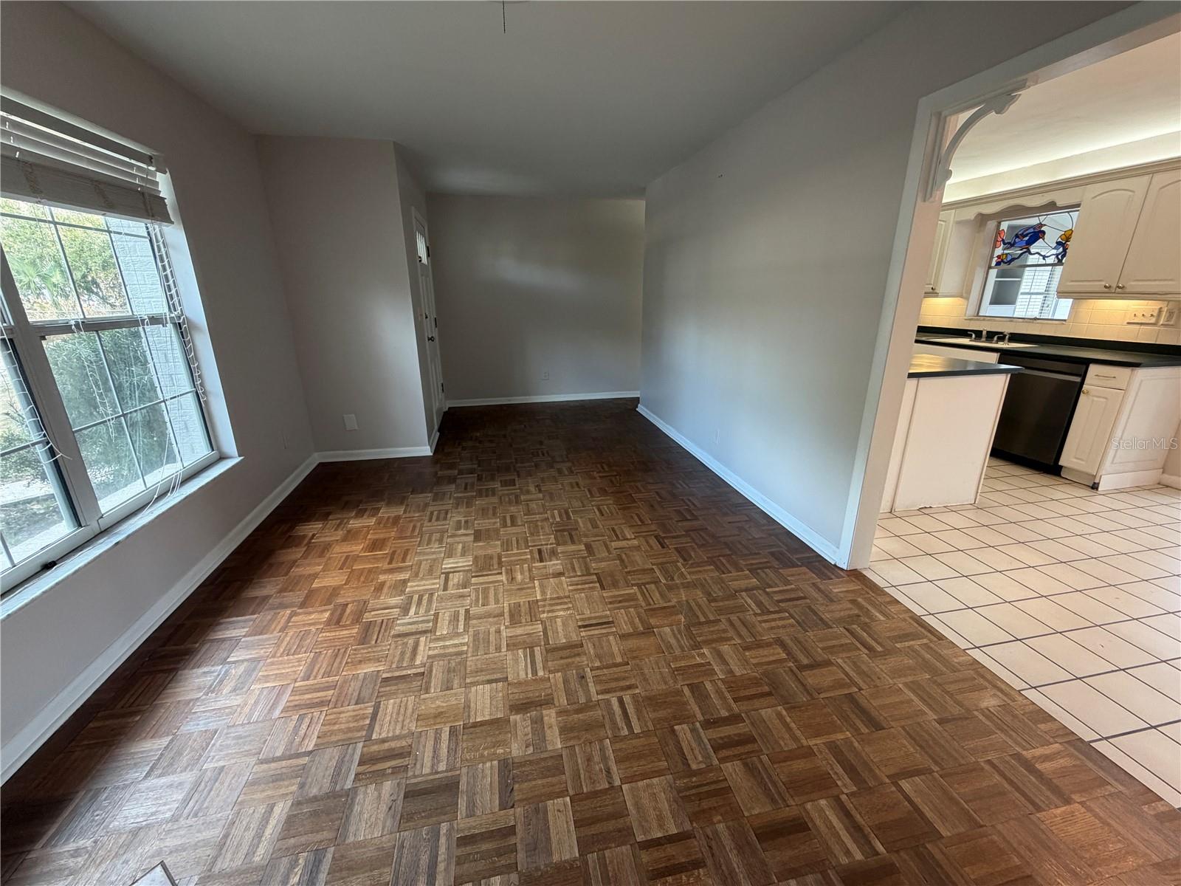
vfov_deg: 85.7
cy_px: 443
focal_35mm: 14
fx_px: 478
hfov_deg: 102.1
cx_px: 590
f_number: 2.2
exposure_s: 1/120
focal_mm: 2.22
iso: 250
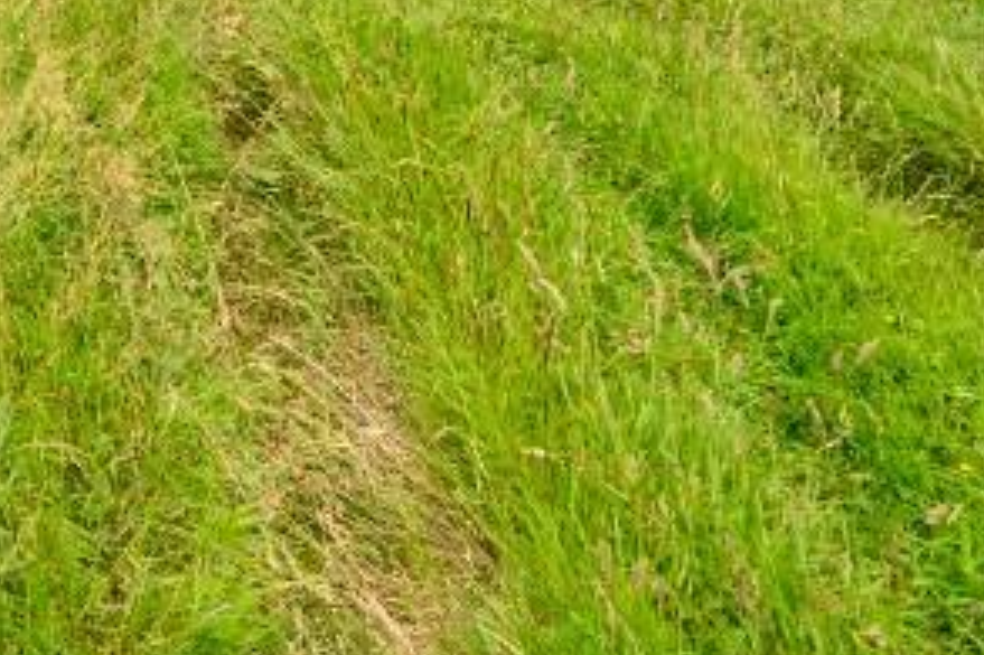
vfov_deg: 21.7
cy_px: -395
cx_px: -393
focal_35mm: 49
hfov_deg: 29.5
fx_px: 1339
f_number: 9
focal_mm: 14
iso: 400
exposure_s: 1/1000
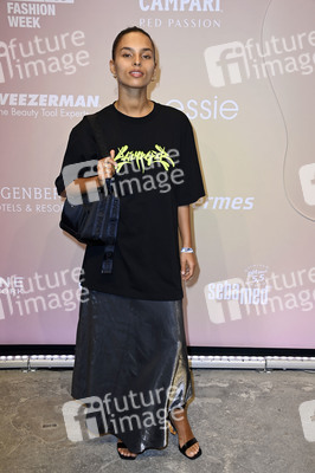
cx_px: 158
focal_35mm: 45
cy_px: 236
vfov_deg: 43.6
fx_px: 592
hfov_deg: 29.8
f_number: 5
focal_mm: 45
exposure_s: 1/250
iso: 400
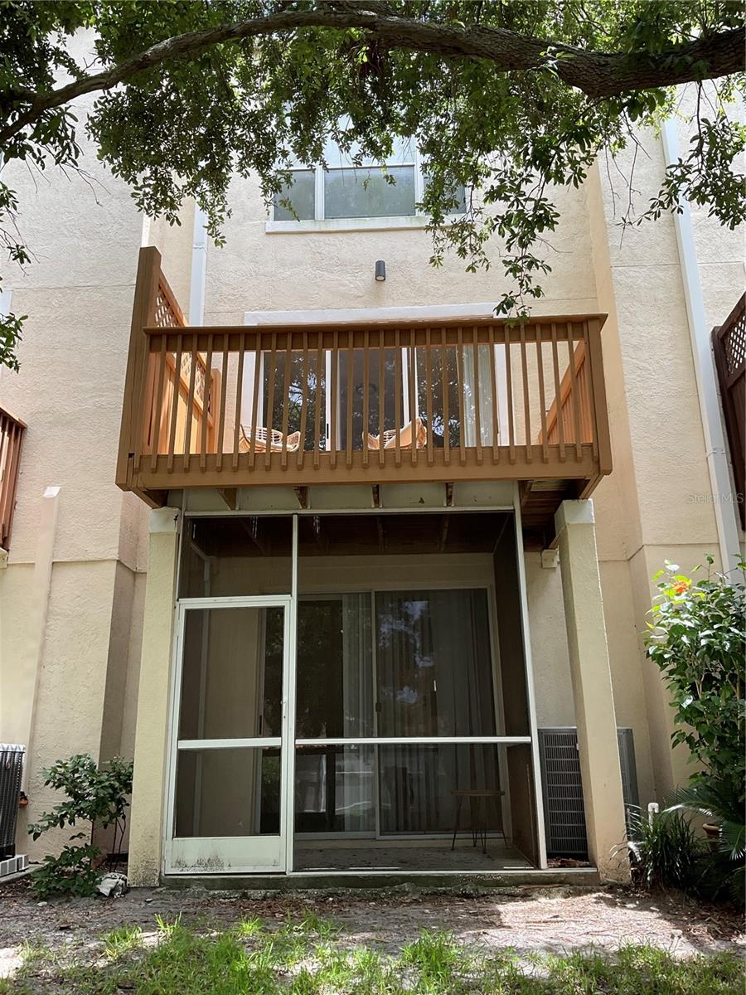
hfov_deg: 48.2
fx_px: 833
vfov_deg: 61.7
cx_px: 373
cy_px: 498
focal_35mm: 29
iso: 16
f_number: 1.8
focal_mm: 3
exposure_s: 1/201
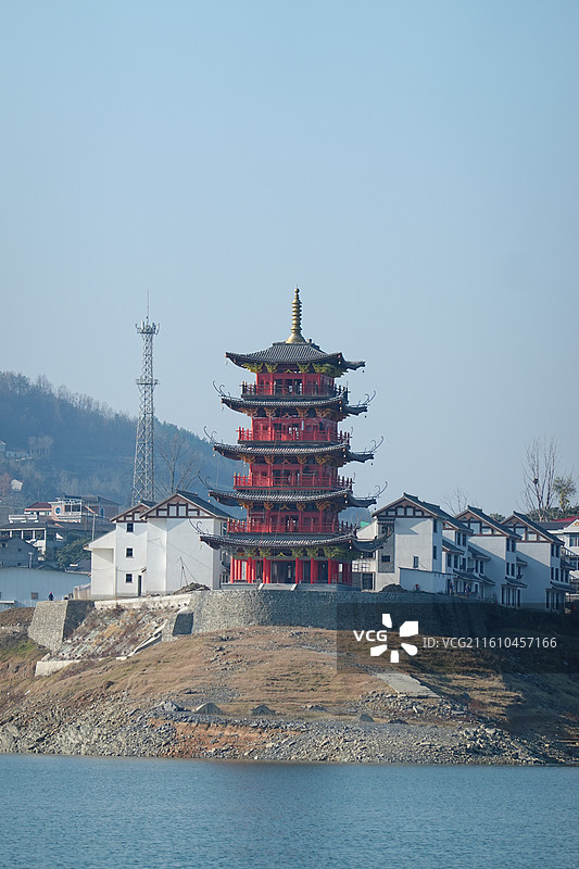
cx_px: 290
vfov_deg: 10.3
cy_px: 434
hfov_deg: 6.9
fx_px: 4827
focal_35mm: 200
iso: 125
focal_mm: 72
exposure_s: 1/500
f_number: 5.6
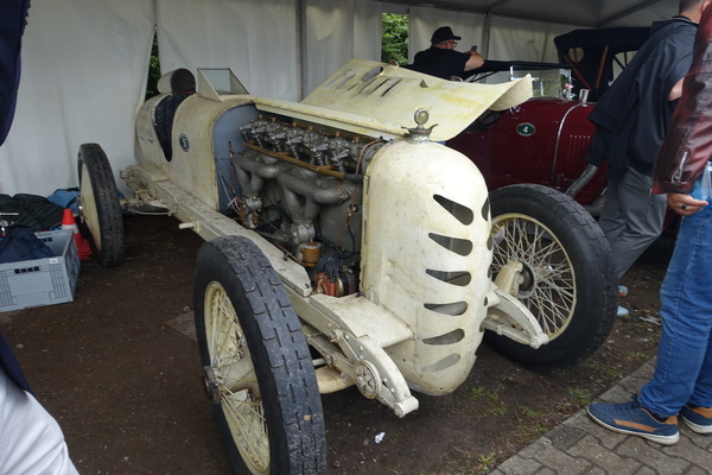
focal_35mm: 24
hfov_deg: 73.7
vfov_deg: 53.1
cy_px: 238
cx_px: 356
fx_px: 475
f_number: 4
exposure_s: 1/100
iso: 125
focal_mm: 8.8
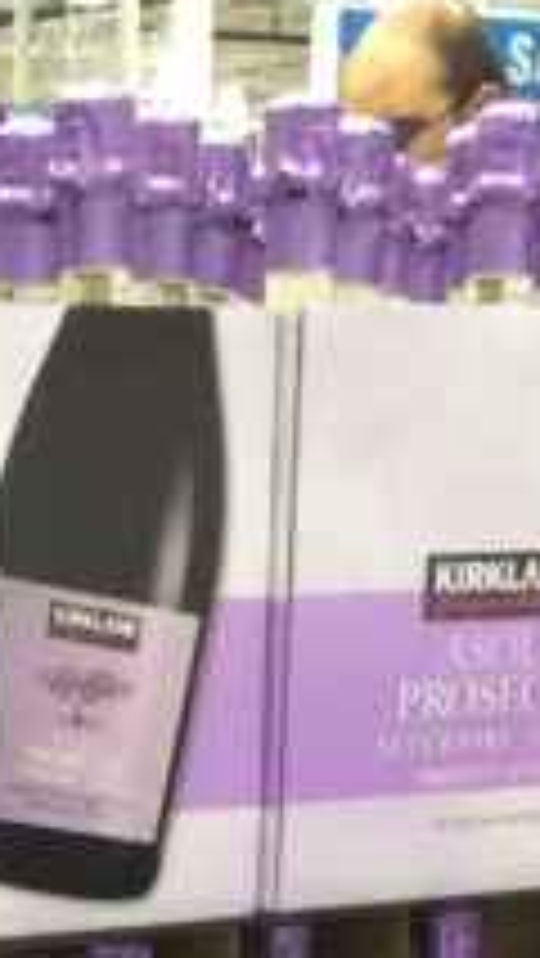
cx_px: -130
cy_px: 1898
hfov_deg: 7.9
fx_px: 3865
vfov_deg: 12.5
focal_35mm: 152
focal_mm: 4.15
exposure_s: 1/30
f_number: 2.2
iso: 160
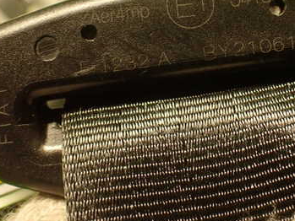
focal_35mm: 55
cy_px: 72
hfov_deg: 34.7
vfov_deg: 26.4
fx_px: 469
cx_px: 188
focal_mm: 5.79
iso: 640
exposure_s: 1/30
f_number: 2.4
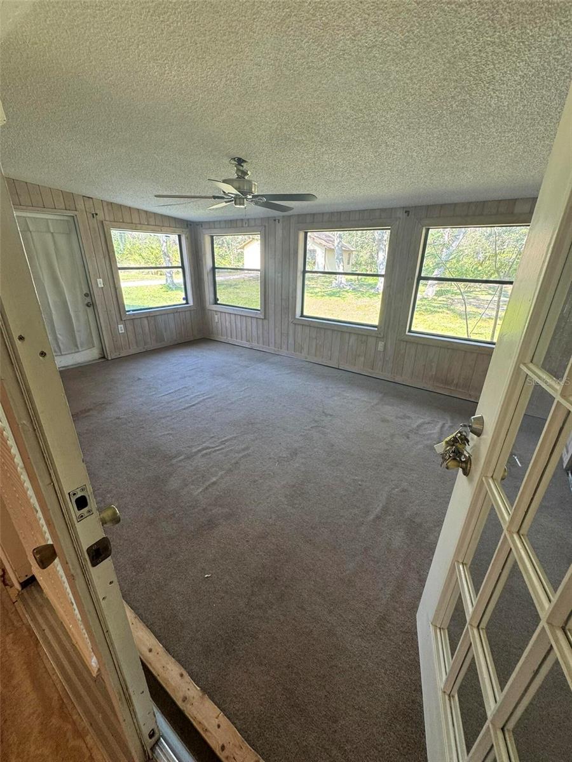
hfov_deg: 85.7
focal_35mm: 14
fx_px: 308
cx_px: 286
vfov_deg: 102.1
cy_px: 381
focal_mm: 2.22
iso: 125
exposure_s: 1/99
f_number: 2.2
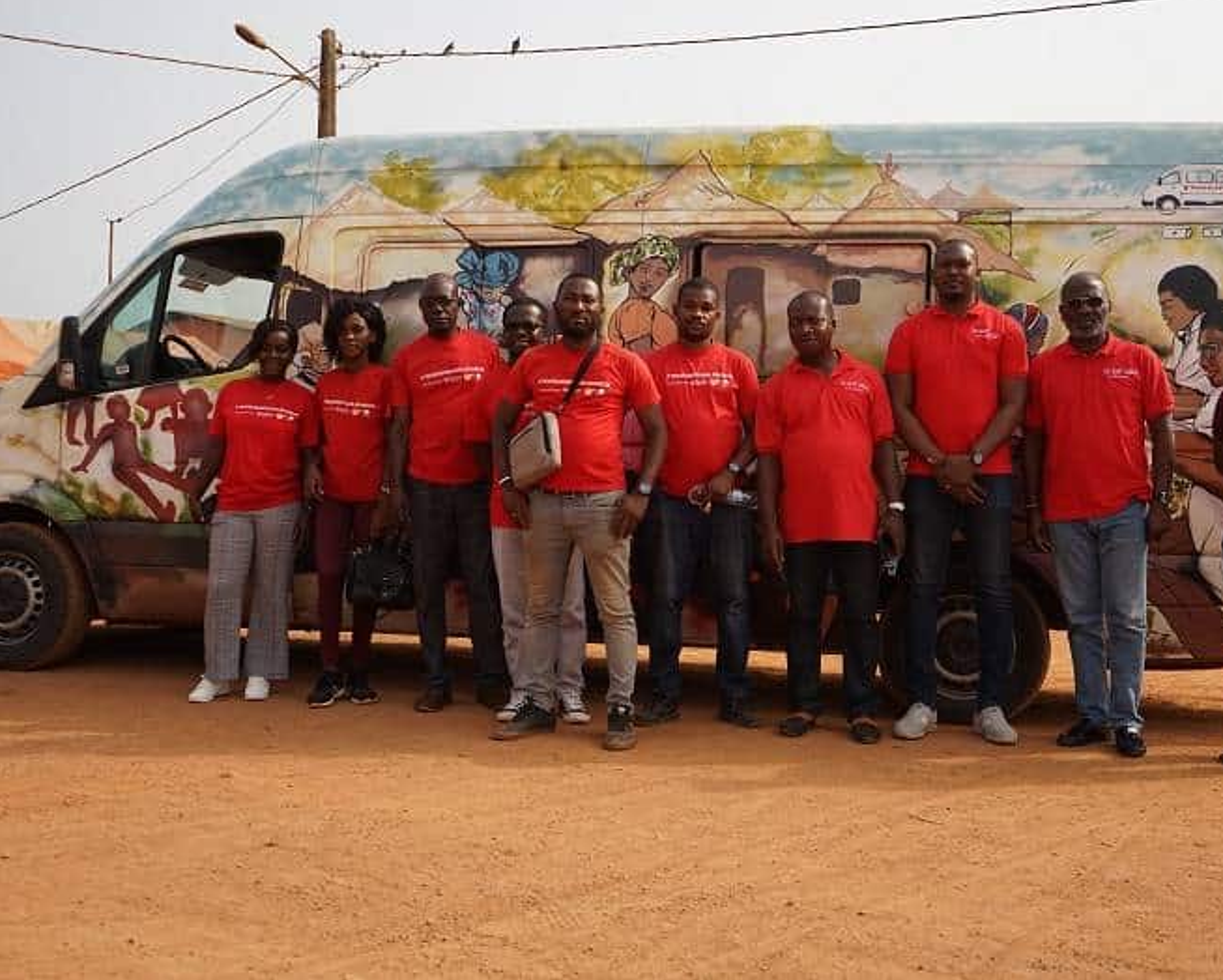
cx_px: 653
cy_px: 483
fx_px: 1412
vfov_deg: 38.3
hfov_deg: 46.8
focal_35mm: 39
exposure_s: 1/640
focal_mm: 34
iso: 100
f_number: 4
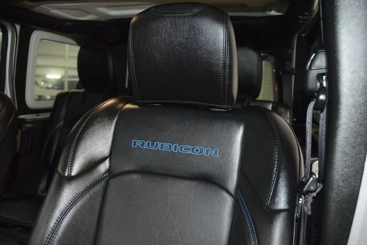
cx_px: 184
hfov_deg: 57.2
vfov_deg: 40.0
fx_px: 336
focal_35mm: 33
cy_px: 122
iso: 1800
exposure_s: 1/50
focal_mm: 22
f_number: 3.5
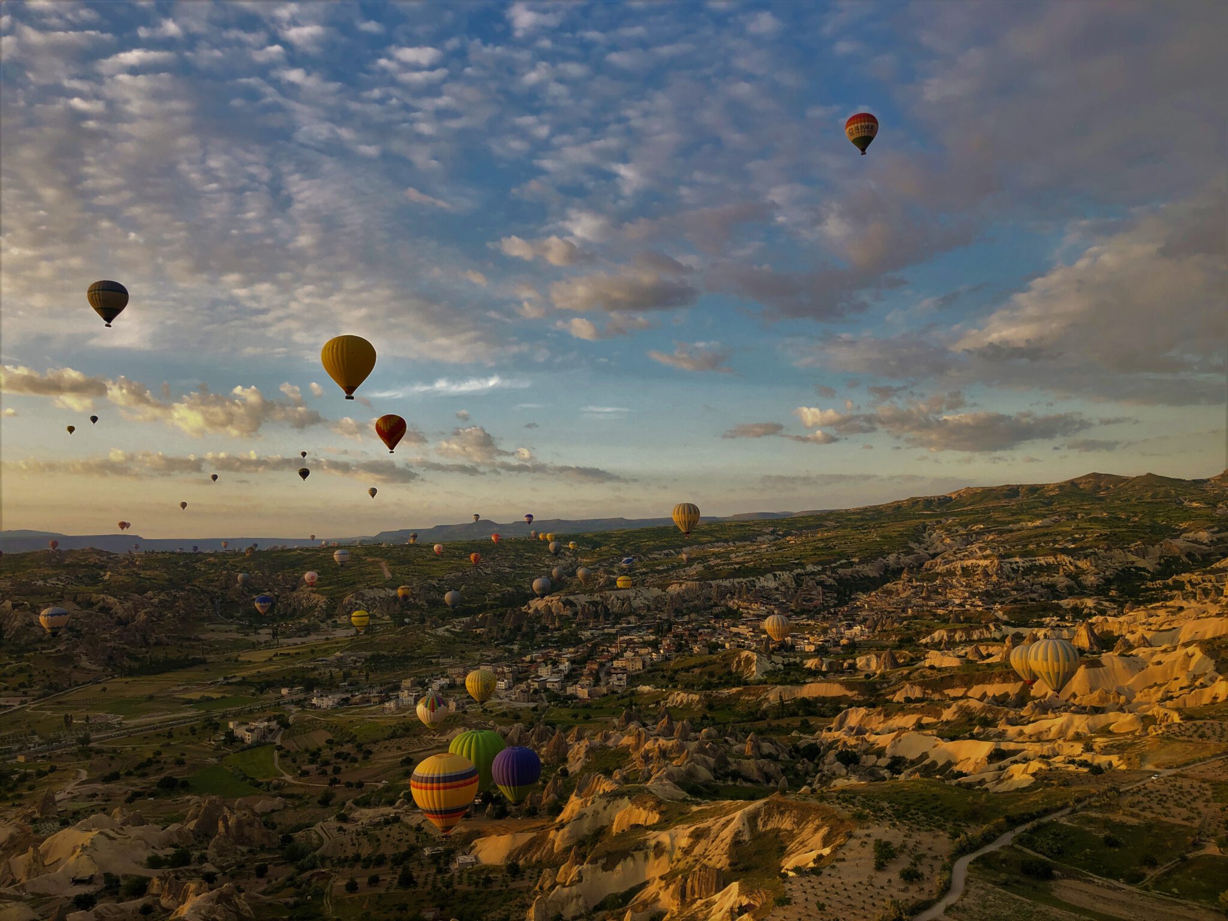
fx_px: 993
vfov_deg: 49.7
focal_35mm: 28
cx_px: 614
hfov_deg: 63.4
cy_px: 460
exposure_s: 1/403
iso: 20
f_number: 1.8
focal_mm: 3.99
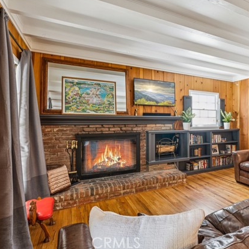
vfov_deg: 69.2
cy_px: 123
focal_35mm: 22
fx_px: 181
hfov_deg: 65.8
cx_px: 180
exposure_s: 3.2
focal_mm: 16.9
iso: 100
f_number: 13
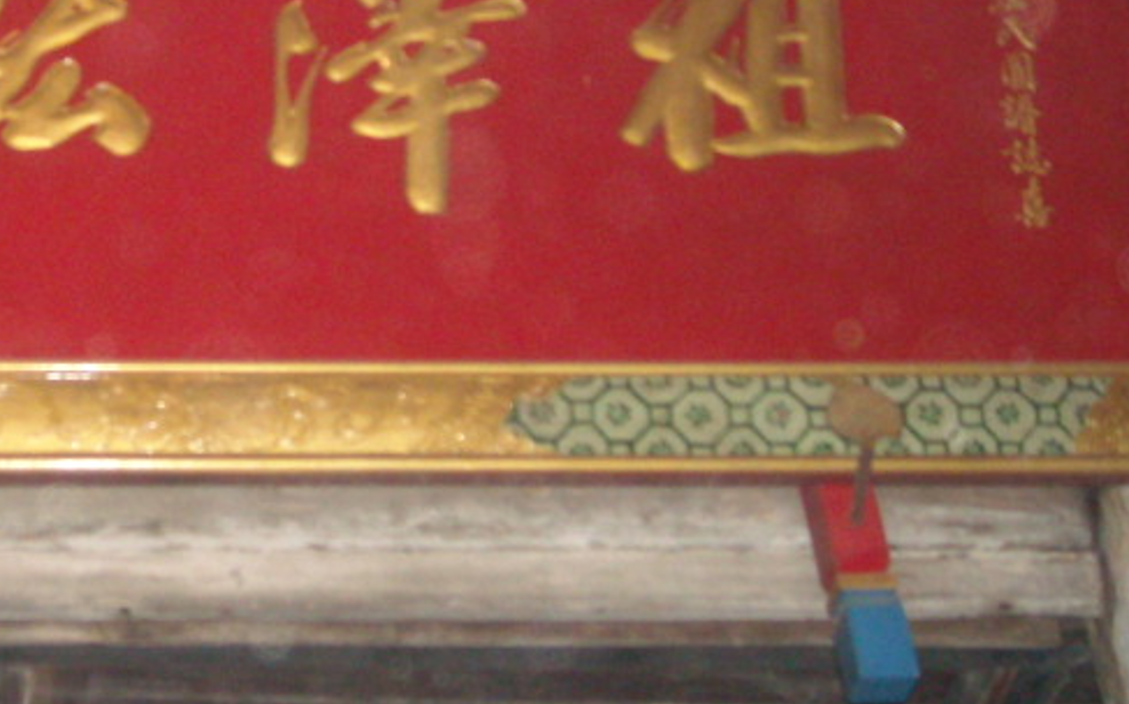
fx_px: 2399
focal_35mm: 78
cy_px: 211
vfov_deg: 16.7
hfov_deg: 25.8
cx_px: 165
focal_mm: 5.7
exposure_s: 1/60
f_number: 2.8
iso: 400
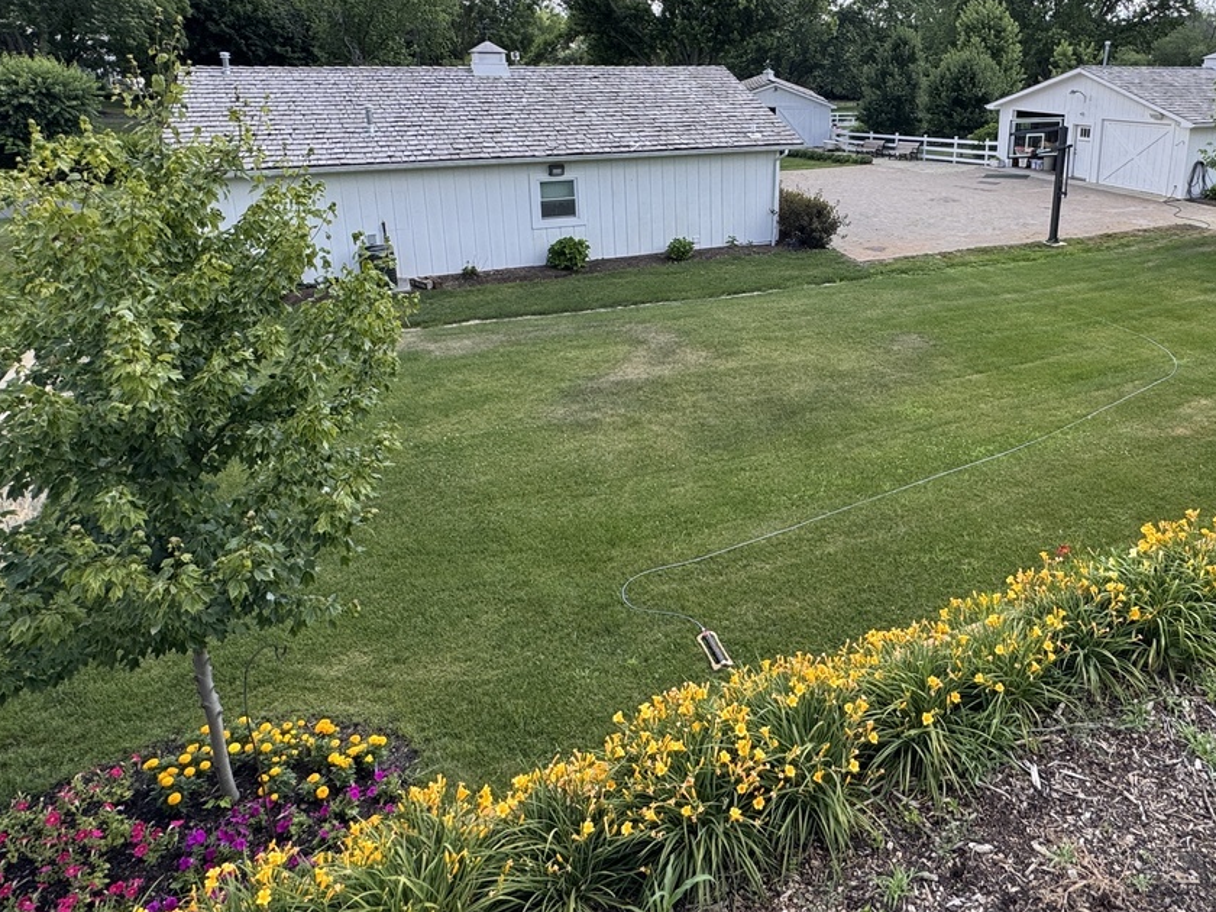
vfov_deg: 55.2
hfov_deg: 70.1
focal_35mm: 24
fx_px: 843
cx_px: 782
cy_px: 279
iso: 50
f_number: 2.2
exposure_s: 1/467
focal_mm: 2.22
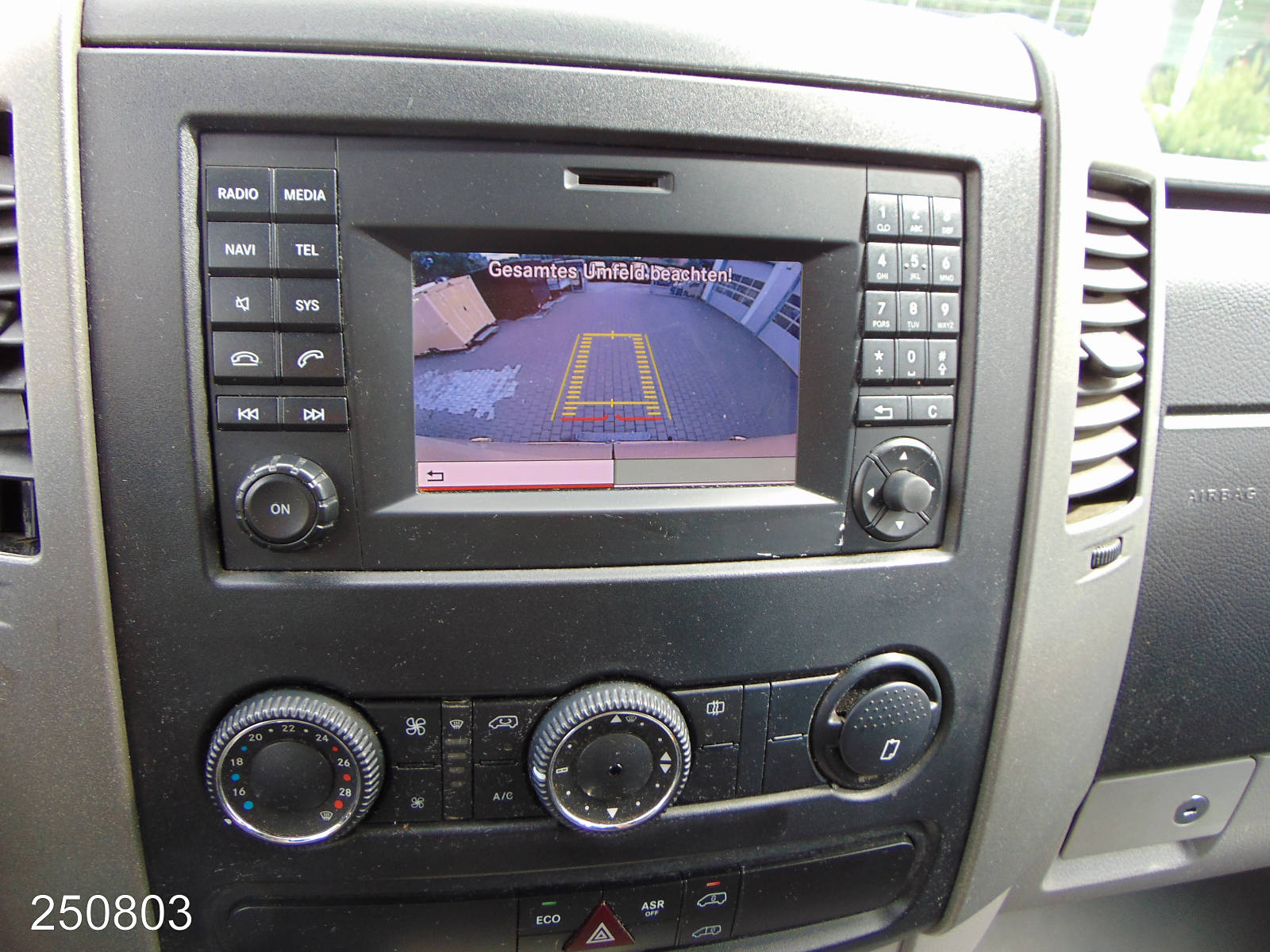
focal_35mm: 25
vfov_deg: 54.9
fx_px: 917
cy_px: 476
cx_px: 635
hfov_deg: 69.4
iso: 80
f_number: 3
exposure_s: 1/40
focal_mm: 4.5
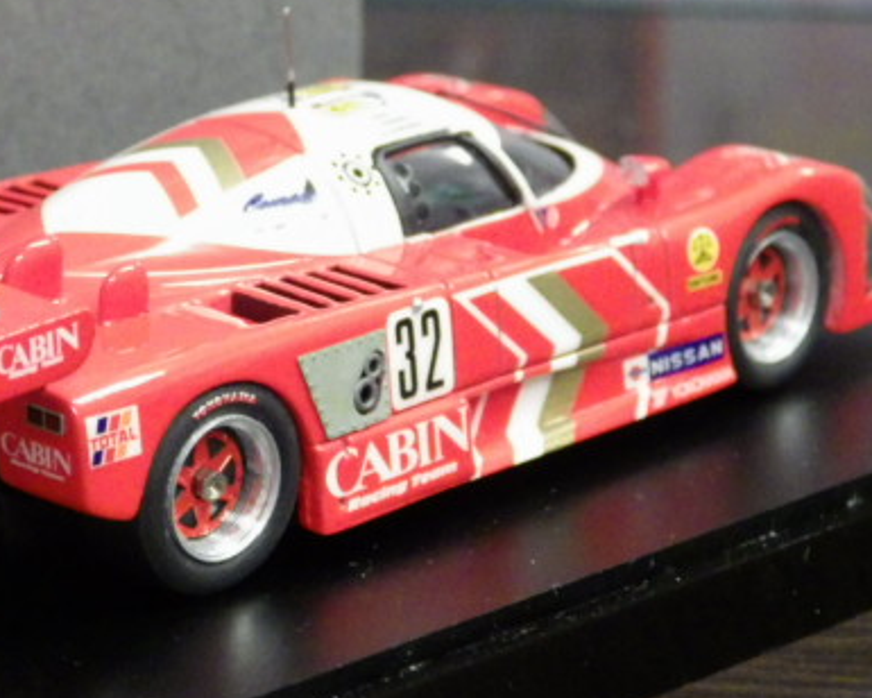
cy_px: 310
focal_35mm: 167
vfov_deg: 9.3
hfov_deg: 11.5
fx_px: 4310
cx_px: 258
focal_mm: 18.4
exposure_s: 1/30
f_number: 4.6
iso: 1250
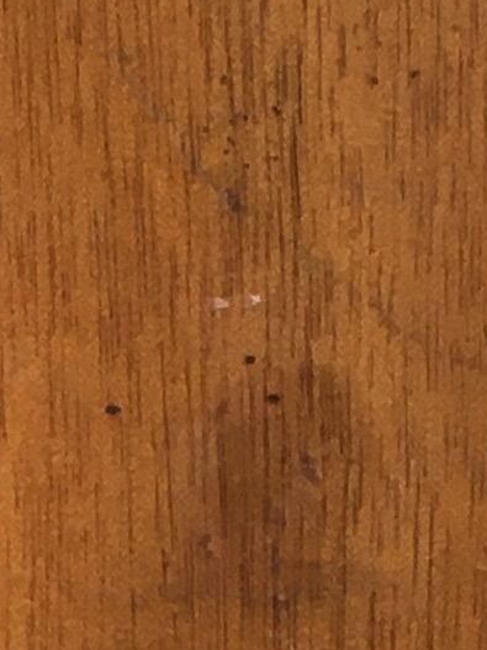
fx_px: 4166
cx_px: -454
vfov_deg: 8.7
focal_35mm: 222
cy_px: 1052
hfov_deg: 6.5
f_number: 2.2
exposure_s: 1/33
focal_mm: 4.15
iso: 25
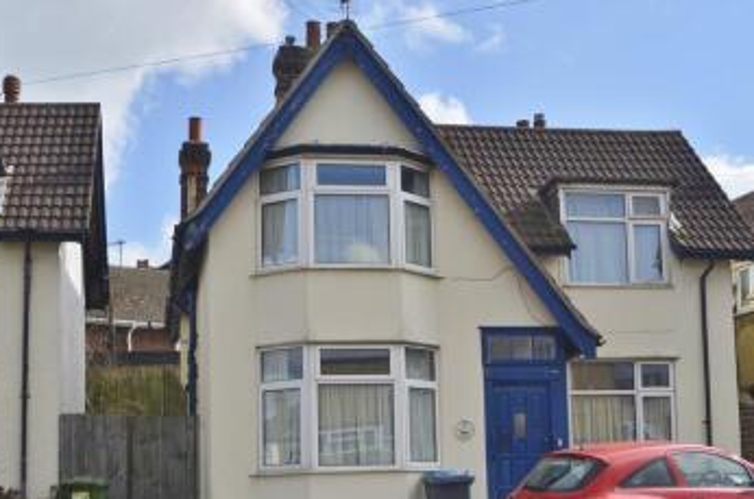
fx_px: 1379
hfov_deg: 30.6
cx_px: 418
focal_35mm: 66
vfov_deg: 20.5
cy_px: 306
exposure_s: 1/320
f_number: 9
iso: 100
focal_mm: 32
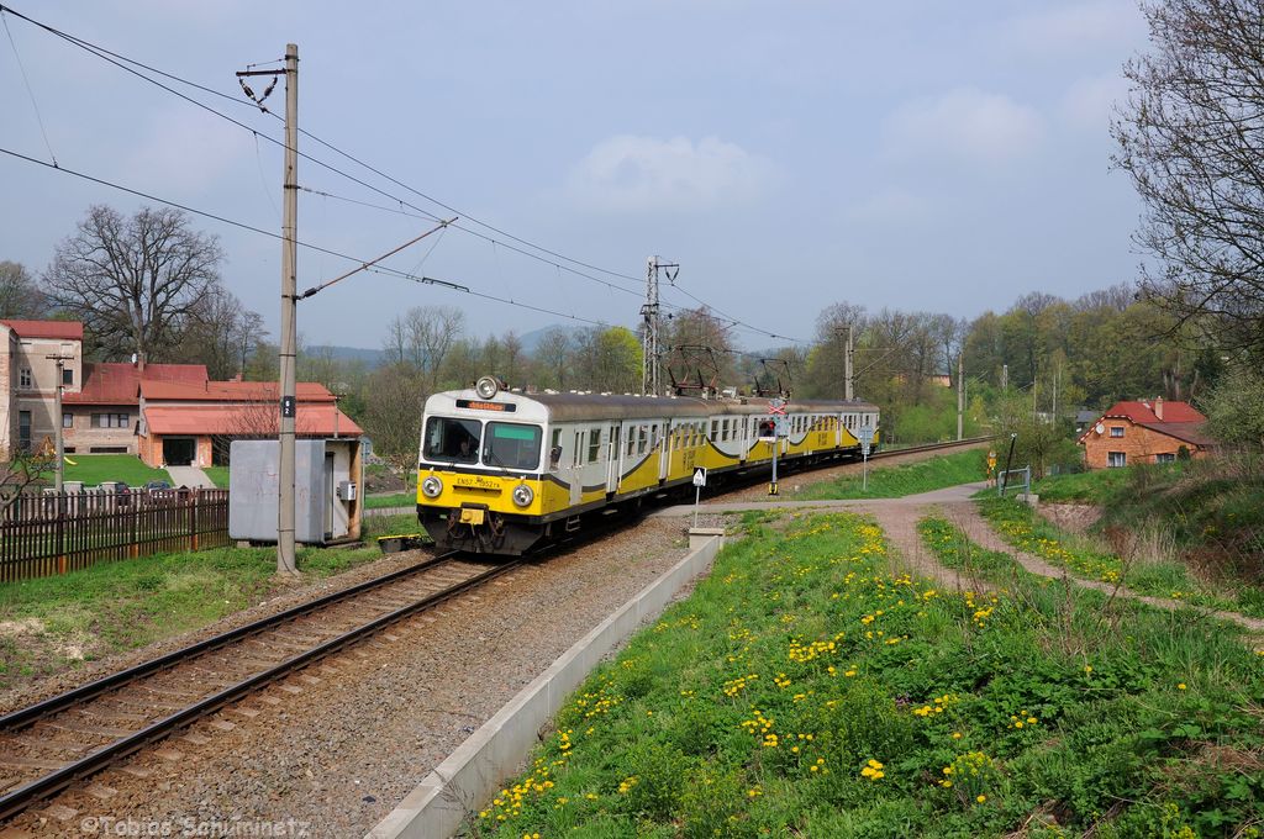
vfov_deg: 35.4
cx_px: 632
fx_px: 1315
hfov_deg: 51.3
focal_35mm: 38
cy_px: 420
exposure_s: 1/640
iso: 250
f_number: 9
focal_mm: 25
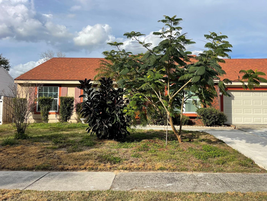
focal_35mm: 27
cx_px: 142
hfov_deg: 65.3
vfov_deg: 51.3
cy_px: 94
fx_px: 208
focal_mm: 5.1
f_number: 1.6
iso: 32
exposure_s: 1/3922
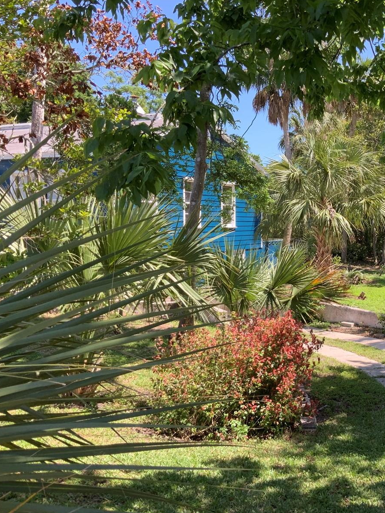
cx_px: 327
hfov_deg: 35.2
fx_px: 579
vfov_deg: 47.9
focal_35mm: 39
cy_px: 257
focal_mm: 3
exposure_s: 1/353
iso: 16
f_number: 1.8
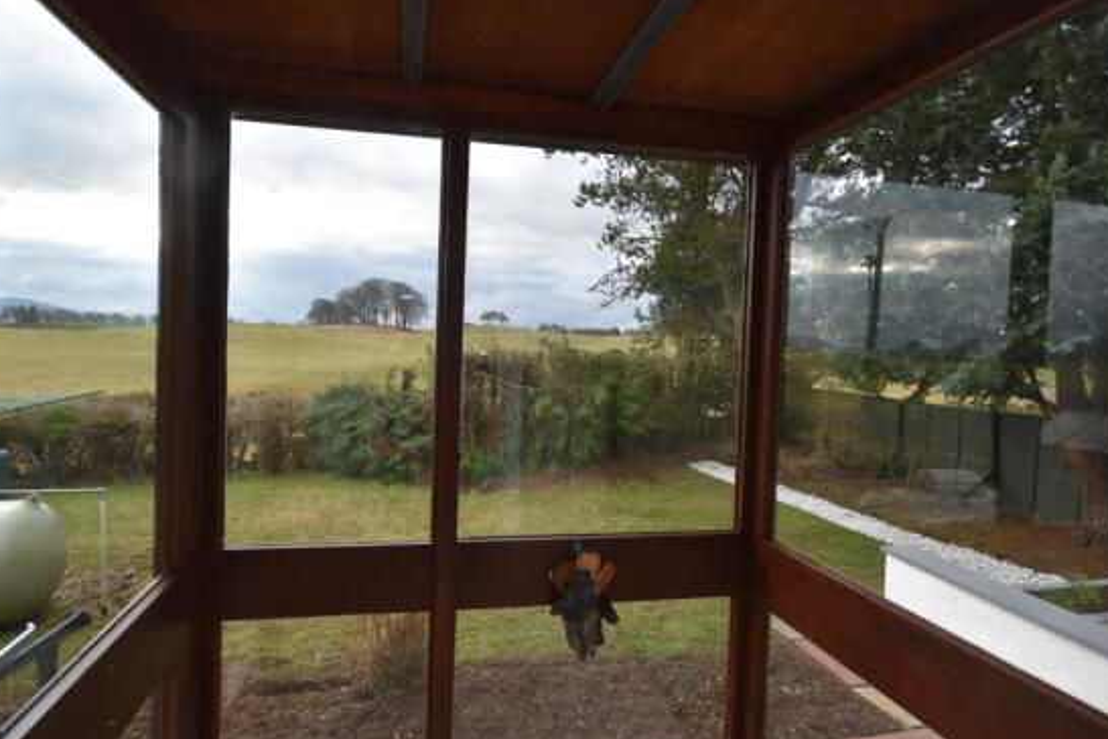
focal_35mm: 18
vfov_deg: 67.4
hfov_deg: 89.8
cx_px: 502
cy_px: 360
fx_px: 554
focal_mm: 10
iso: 400
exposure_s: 1/160
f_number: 6.3
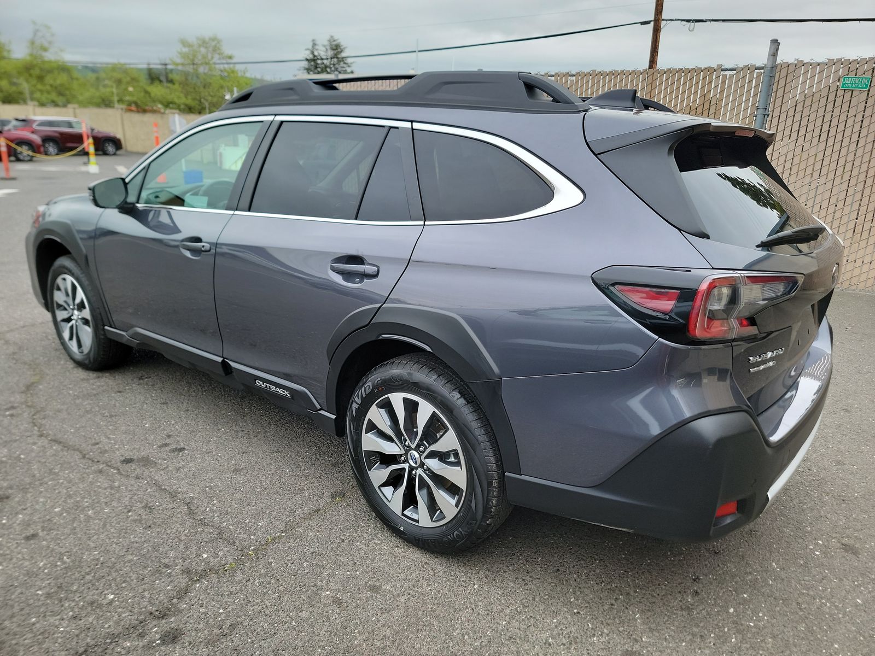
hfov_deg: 71.6
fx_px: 607
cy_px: 328
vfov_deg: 56.8
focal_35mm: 24
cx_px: 438
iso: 50
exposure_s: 1/139
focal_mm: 6.7
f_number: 1.8
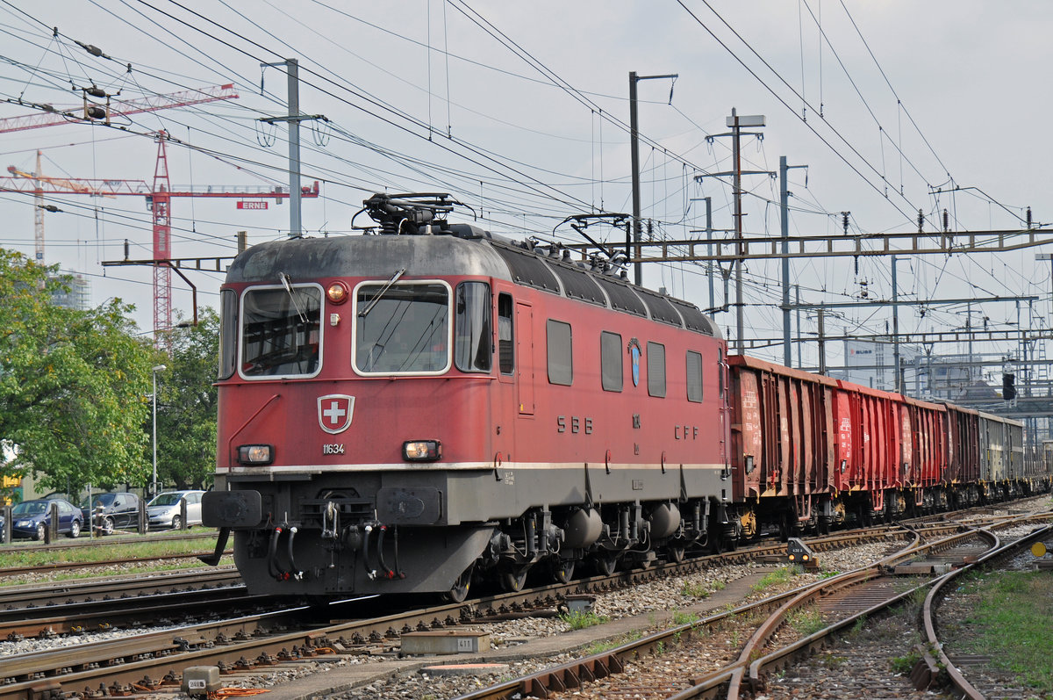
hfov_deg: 19.5
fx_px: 3067
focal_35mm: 105
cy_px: 350
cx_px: 526
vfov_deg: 13.0
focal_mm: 70
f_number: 5.6
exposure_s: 1/1000
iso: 250
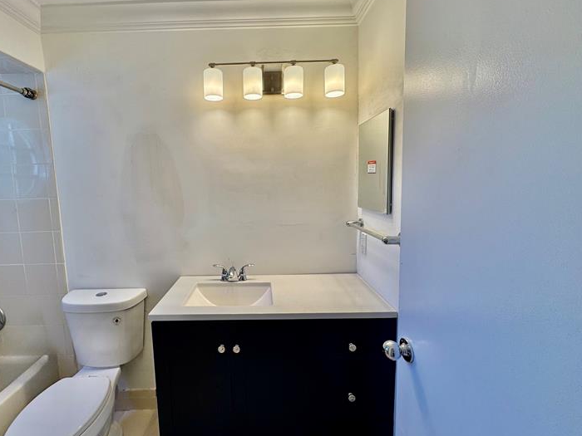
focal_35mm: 16
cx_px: 256
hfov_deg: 94.1
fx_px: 269
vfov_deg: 78.1
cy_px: 210
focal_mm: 2.22
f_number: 2.2
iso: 40
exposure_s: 1/156
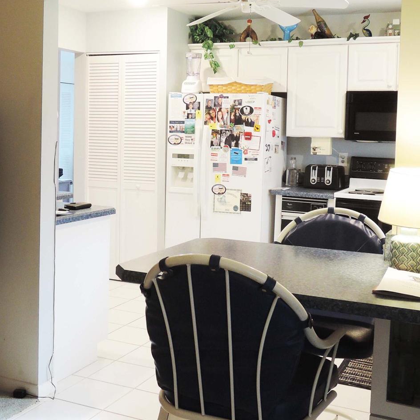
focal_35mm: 46
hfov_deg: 36.8
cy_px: 164
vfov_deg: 36.6
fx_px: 631
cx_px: 192
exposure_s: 1/30
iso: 180
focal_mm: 5.1
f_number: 2.8
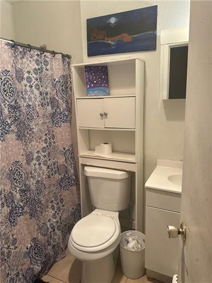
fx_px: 196
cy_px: 142
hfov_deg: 56.8
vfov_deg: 71.6
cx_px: 106
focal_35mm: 24
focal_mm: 6.86
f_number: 1.78
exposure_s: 1/120
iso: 125
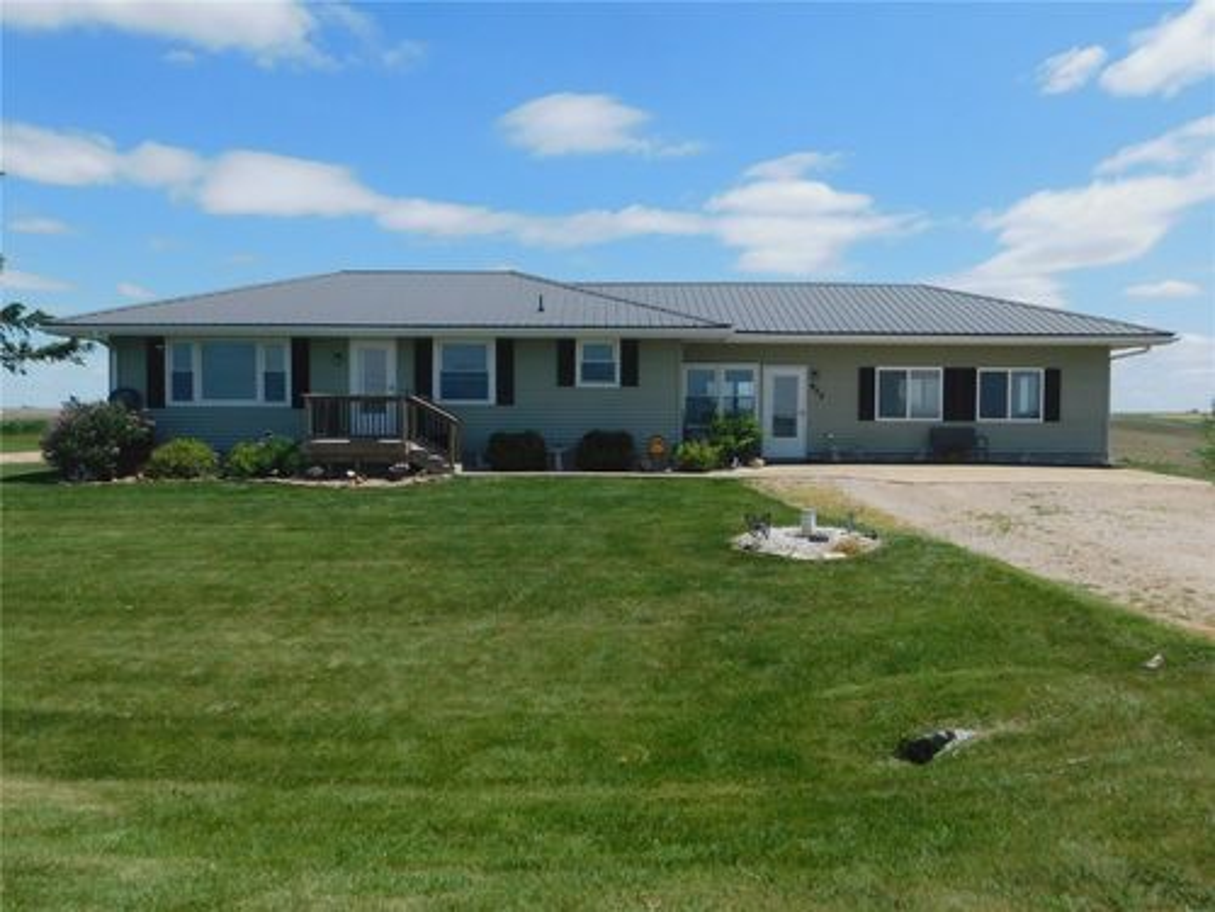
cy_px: 456
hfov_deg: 60.0
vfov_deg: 46.8
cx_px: 608
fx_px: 1053
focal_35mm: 30
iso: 125
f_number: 6.4
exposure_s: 1/640
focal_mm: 5.3
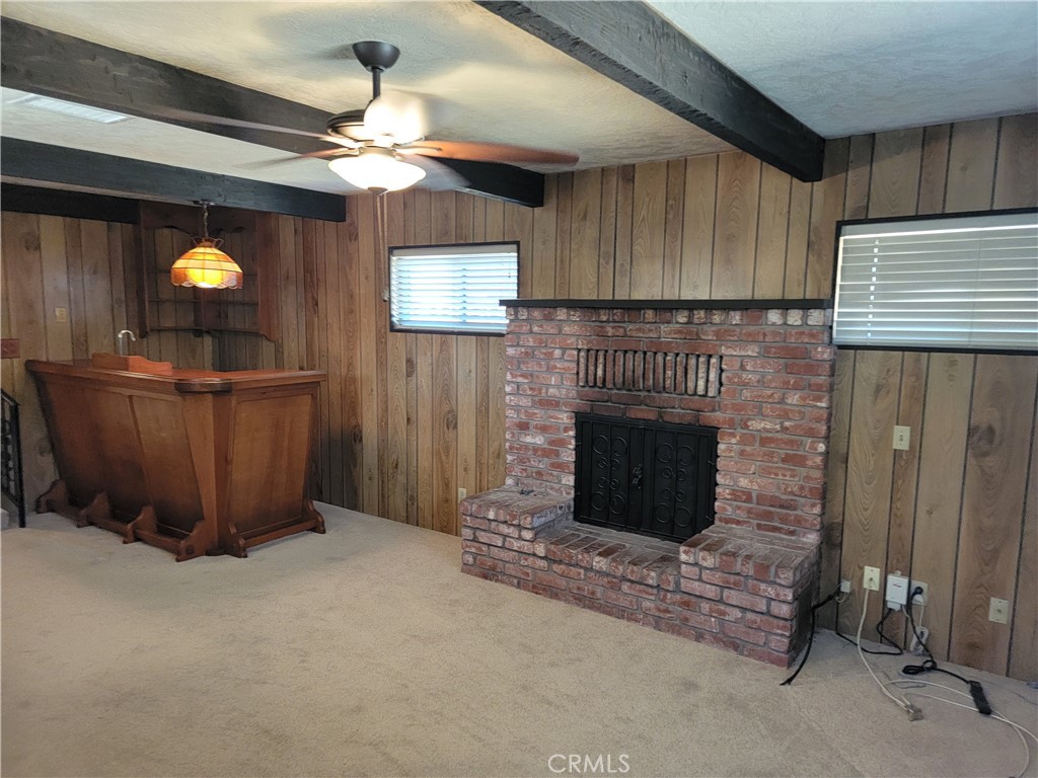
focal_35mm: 24
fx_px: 720
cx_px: 519
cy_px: 389
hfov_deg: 71.6
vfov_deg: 56.8
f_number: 1.8
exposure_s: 1/40
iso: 400
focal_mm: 6.7
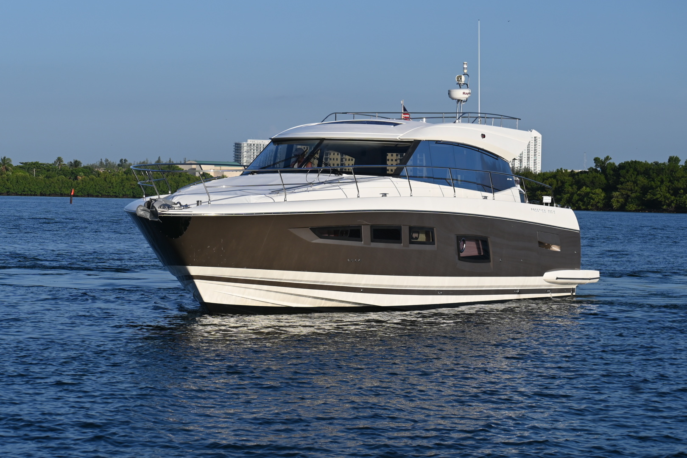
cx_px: 344
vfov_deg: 11.1
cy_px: 229
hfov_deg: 16.7
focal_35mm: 123
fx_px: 2347
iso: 100
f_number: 8
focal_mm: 82
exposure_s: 1/500
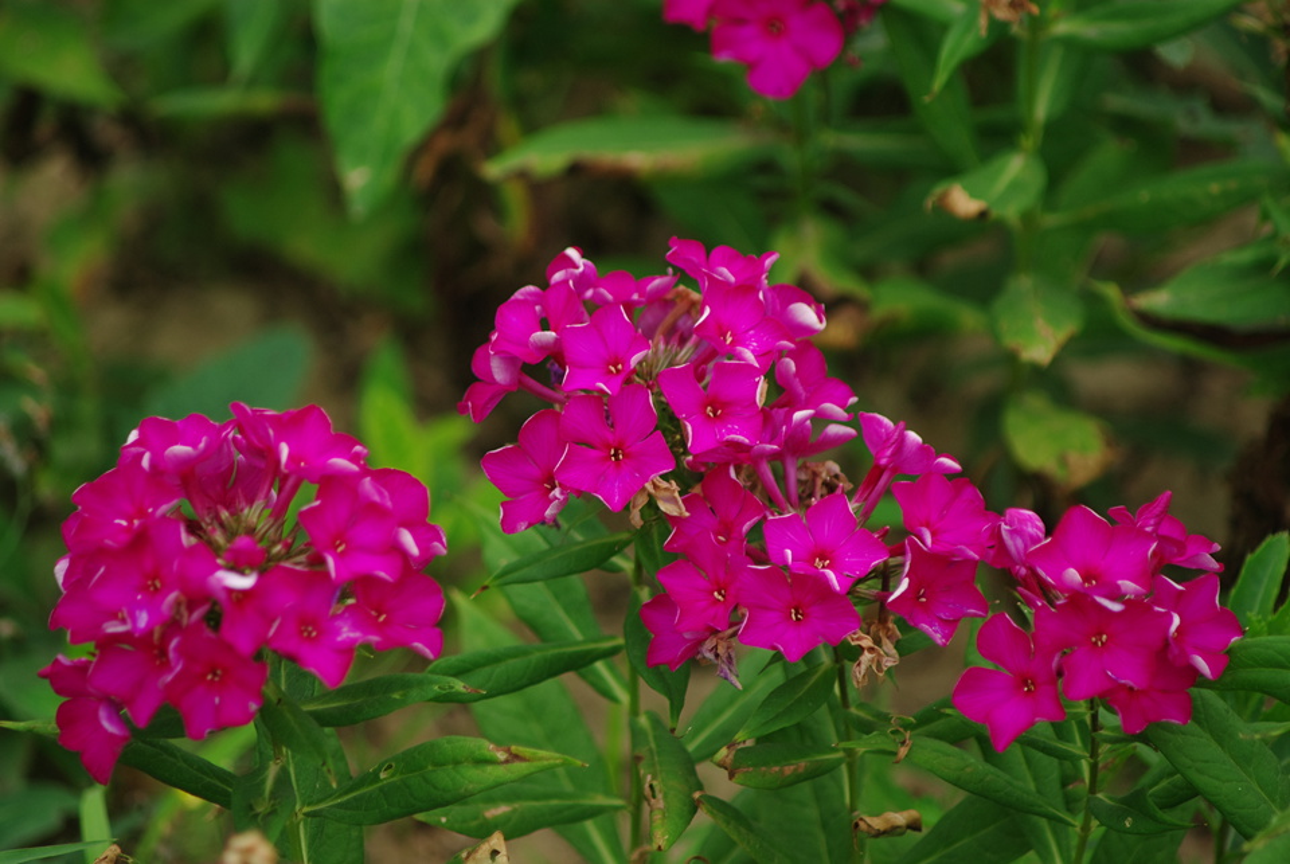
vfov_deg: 7.2
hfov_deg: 10.7
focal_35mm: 192
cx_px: 645
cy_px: 432
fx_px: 6889
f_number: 4.5
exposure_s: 1/200
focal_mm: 128
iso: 200
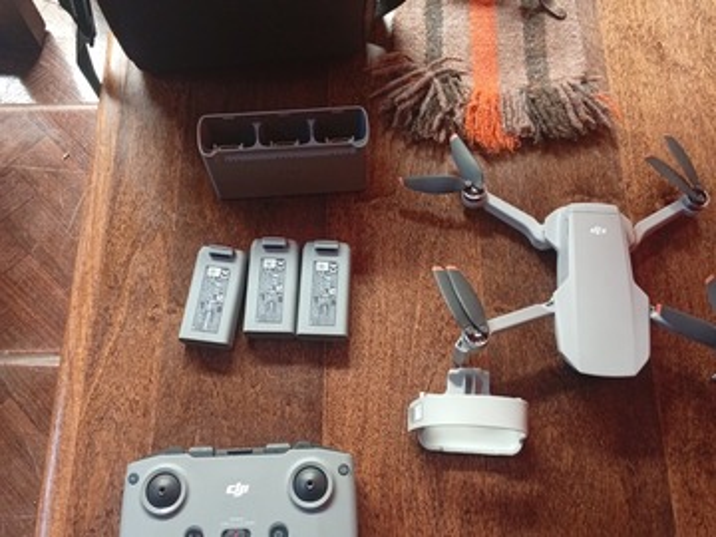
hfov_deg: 65.3
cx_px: 358
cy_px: 268
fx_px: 558
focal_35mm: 27
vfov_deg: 51.4
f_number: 1.8
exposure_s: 1/20
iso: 608
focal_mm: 3.98
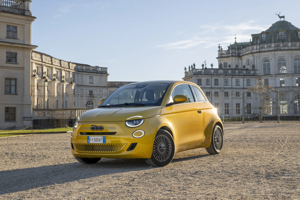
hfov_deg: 37.5
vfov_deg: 25.5
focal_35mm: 53
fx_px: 442
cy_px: 100
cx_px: 150
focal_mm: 53
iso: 100
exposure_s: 1/200
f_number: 7.1
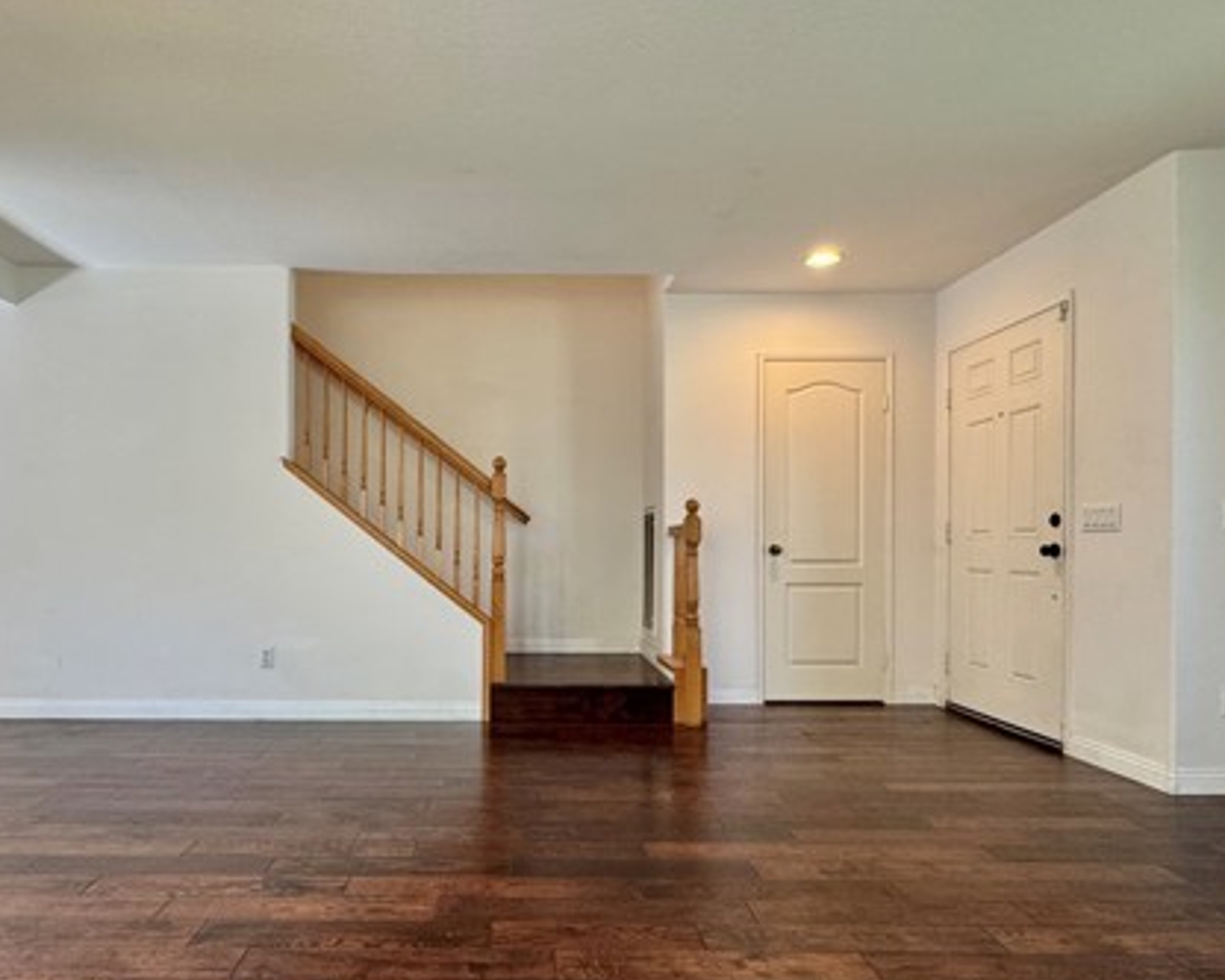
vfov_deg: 65.3
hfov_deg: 77.0
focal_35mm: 21
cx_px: 509
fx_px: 762
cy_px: 550
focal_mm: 2.22
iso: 250
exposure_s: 1/120
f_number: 2.2
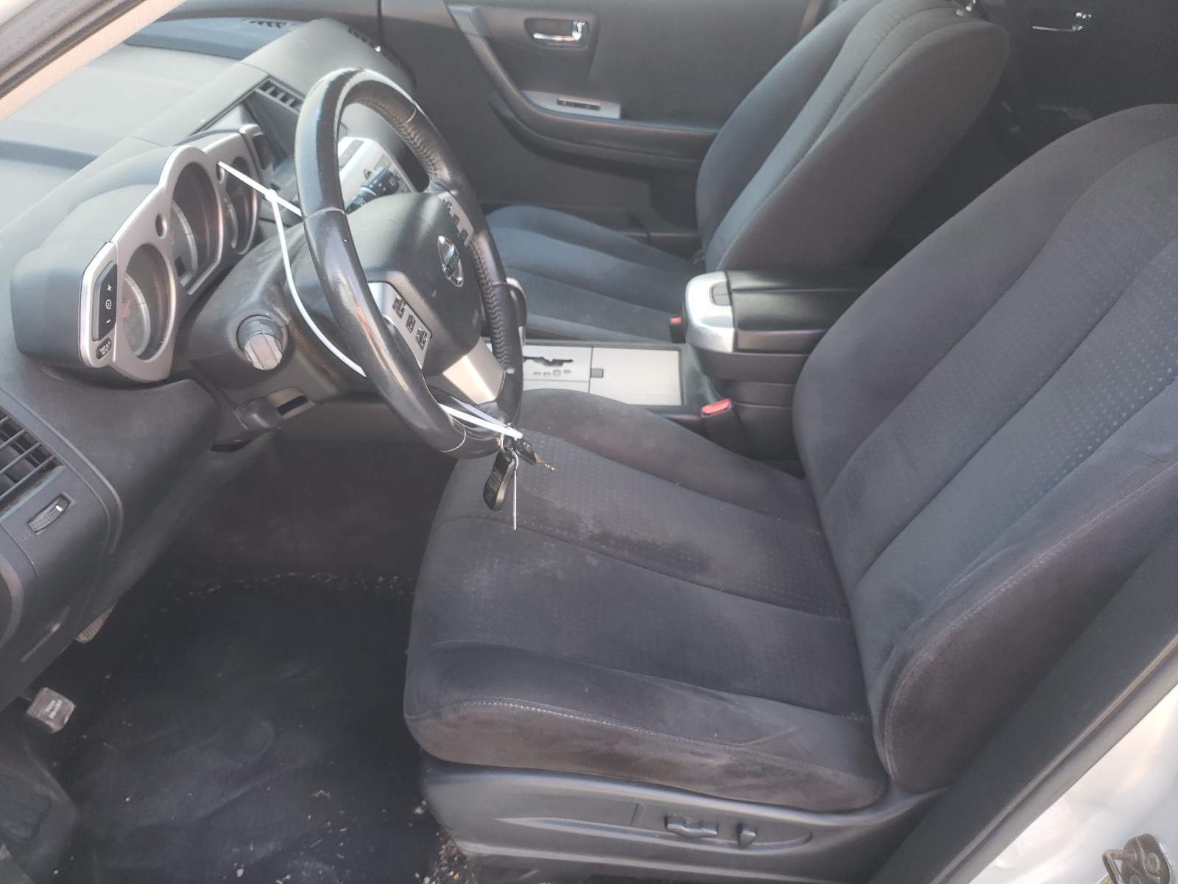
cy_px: 442
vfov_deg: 53.1
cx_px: 589
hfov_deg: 67.3
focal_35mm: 26
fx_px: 885
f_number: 1.5
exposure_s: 1/120
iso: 74
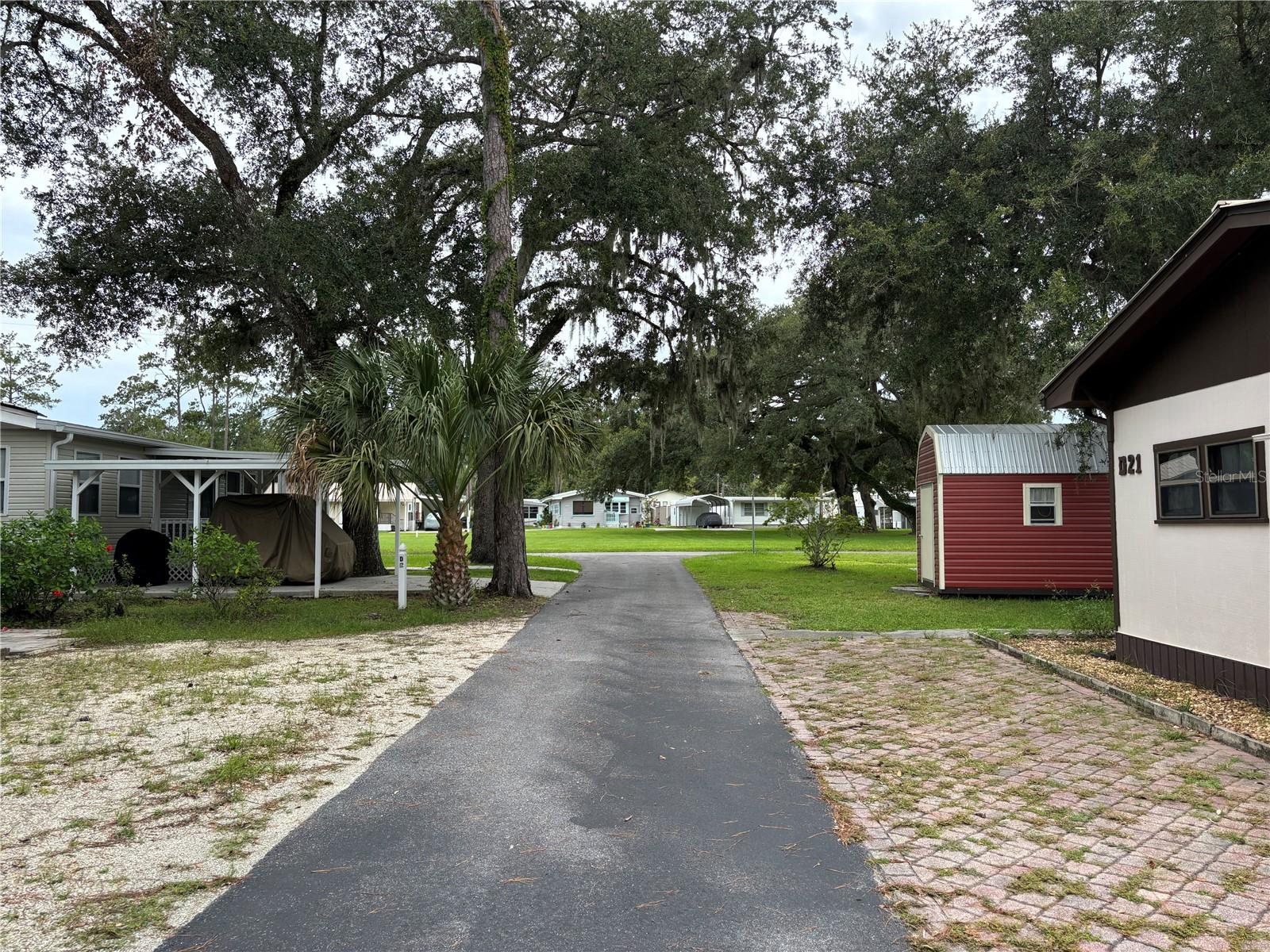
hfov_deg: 67.3
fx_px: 954
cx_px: 635
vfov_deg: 53.1
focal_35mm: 26
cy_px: 476
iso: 50
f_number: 1.6
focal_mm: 5.96
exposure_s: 1/1220
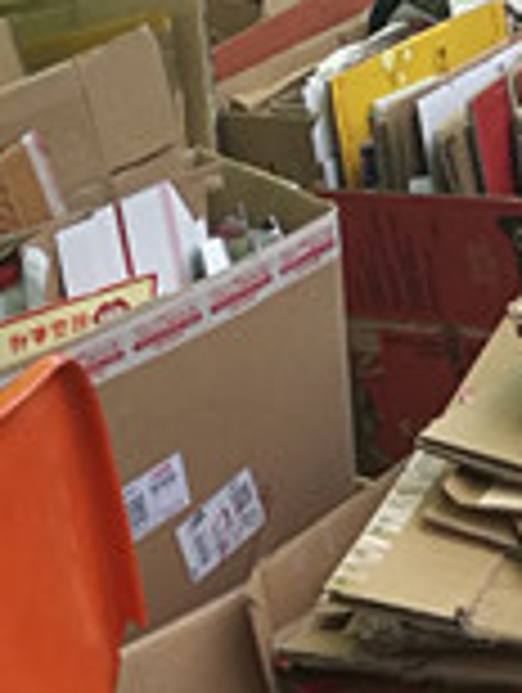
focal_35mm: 140
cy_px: 1170
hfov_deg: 10.5
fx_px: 2807
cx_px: 558
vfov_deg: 13.0
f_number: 2.2
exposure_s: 1/100
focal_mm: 4.5
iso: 100
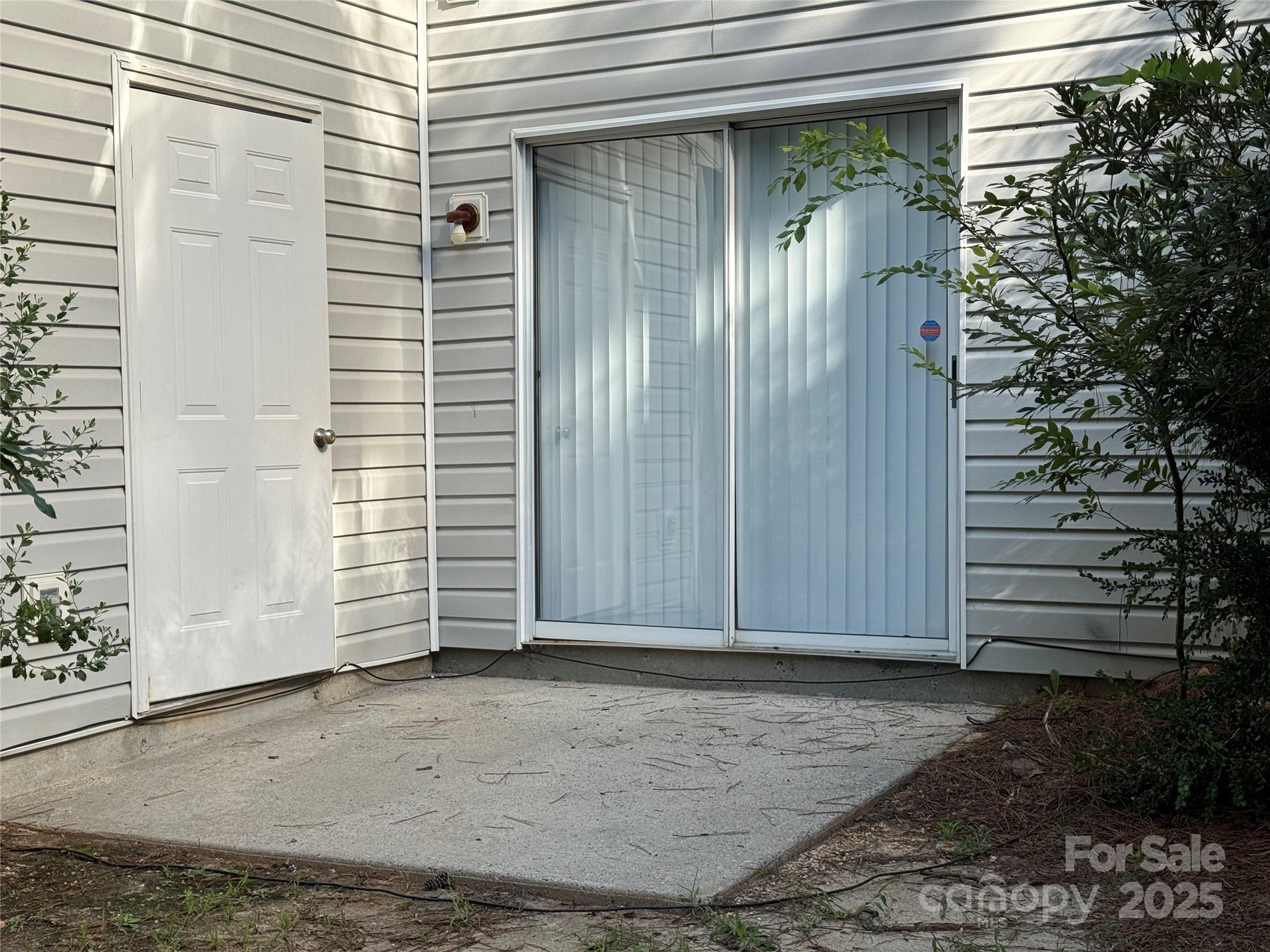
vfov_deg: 30.3
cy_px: 476
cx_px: 635
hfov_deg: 39.7
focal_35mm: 48
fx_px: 1761
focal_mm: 6.76
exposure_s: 1/693
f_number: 1.78
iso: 64
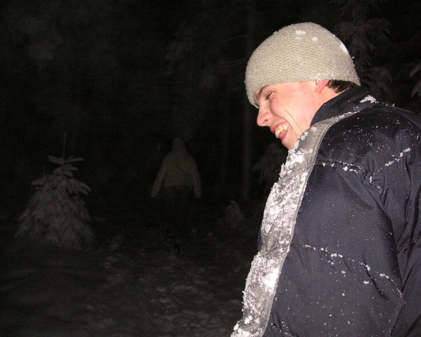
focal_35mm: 39
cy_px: 168
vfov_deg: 38.2
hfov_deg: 46.8
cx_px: 206
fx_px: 486
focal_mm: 6.1
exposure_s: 1/45
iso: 160
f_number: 2.8
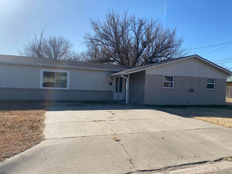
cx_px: 116
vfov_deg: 53.1
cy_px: 87
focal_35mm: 26
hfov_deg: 67.3
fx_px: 174
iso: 32
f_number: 1.8
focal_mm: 4.25
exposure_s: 1/3205
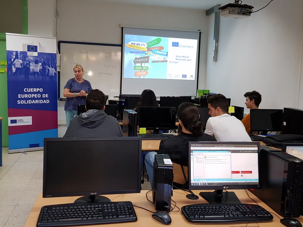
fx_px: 236
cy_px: 111
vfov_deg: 51.4
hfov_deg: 65.3
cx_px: 149
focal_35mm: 27
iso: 100
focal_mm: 4.2
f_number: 1.7
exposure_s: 1/50
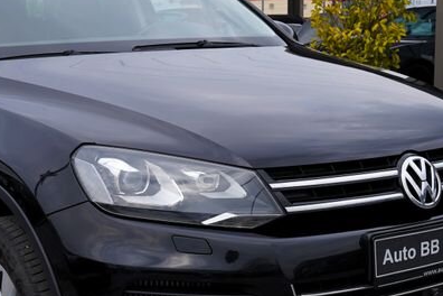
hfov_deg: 26.8
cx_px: 150
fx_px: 923
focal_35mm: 75
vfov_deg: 18.2
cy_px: 154
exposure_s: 1/200
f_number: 7.1
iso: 100
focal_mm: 29
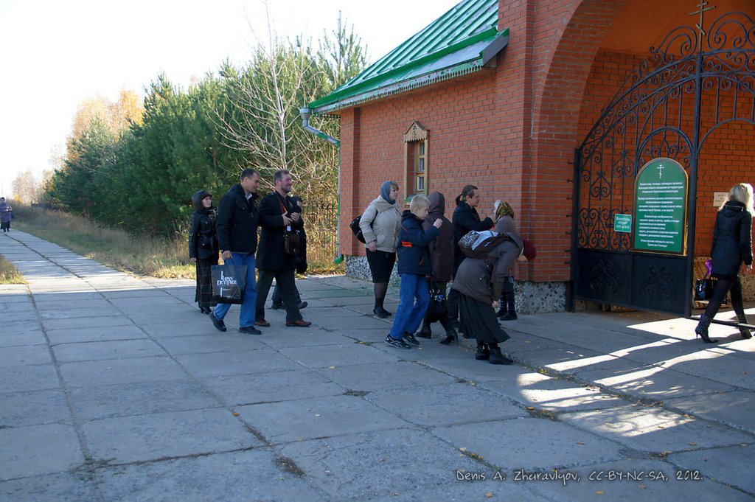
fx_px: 754
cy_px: 251
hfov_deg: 53.2
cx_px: 378
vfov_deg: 36.8
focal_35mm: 36
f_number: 5.6
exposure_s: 1/160
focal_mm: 24
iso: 200
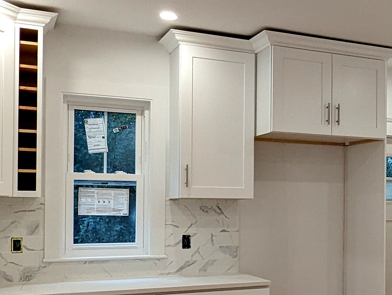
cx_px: 359
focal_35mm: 55
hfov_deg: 33.0
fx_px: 624
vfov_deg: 26.4
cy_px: 205
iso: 66
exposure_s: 1/60
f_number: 2.2
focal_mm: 2.35
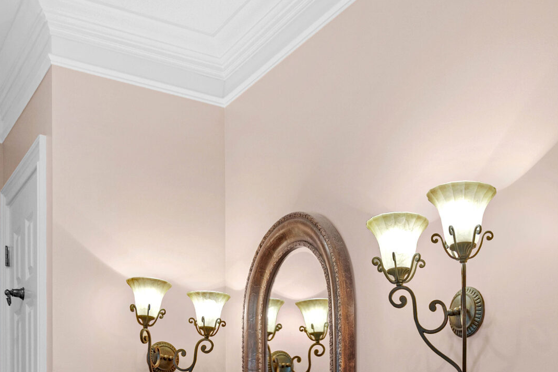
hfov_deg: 41.2
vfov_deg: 24.8
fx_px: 735
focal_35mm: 47
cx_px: 357
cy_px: 479
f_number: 7.1
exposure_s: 1/1.67
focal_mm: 11
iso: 100
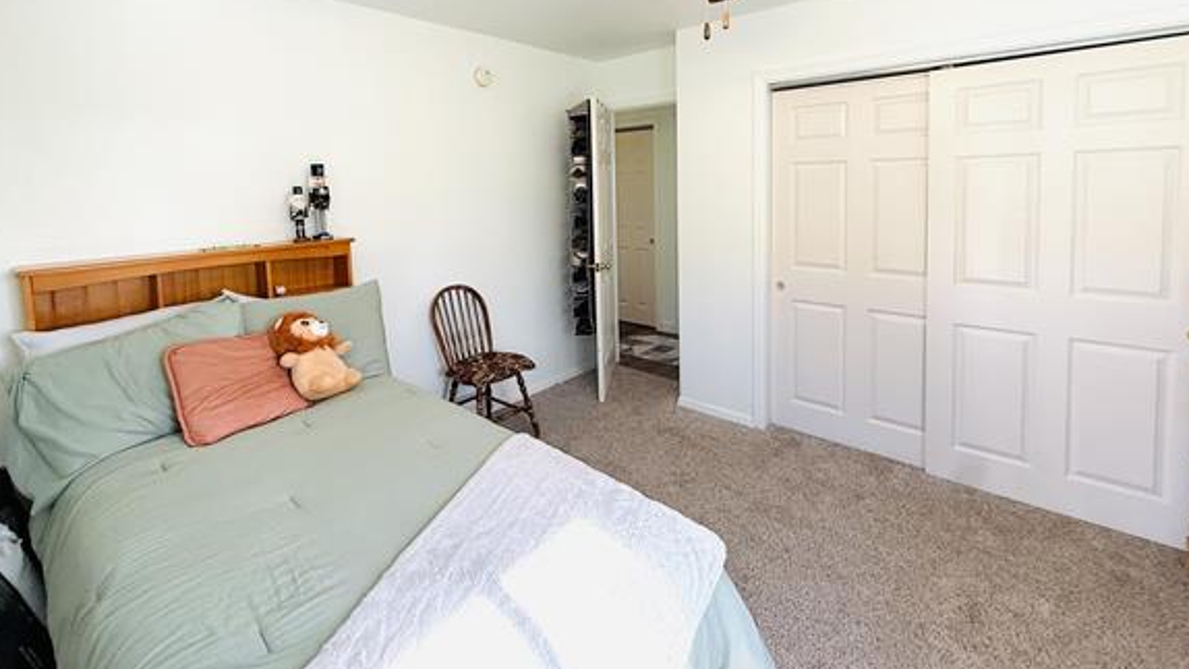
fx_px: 536
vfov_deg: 62.3
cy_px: 220
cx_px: 582
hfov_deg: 95.9
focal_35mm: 17
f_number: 2.2
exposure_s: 1/120
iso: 160
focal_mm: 2.22
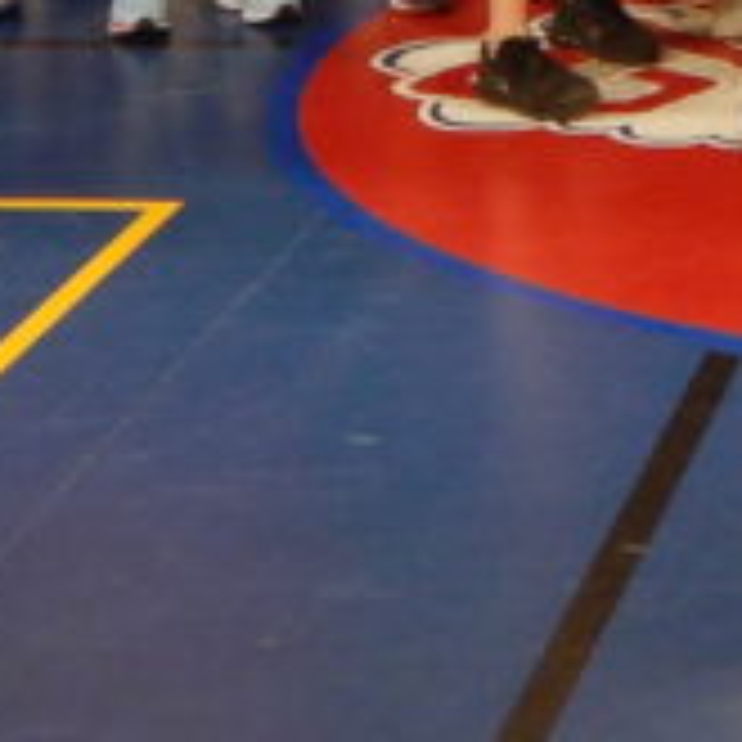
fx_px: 3856
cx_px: 1264
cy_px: -733
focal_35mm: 159
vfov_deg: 10.2
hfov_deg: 10.4
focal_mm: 5.1
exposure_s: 1/30
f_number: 2.8
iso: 250
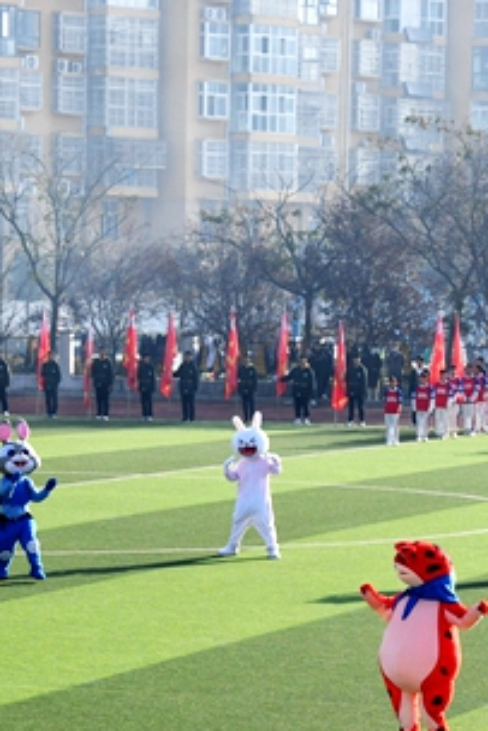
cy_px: 509
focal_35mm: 179
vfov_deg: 11.5
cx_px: 195
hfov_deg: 7.7
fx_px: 3635
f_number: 9
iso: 360
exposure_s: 1/640
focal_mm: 68
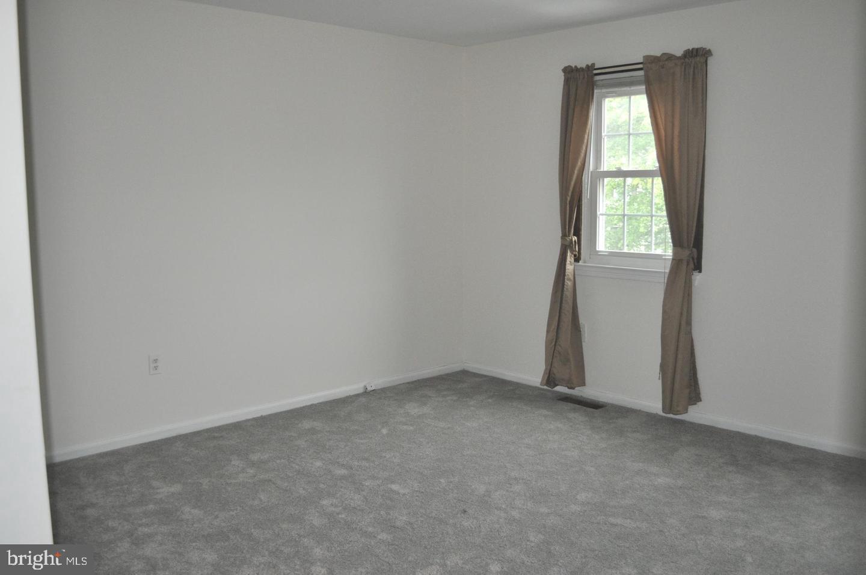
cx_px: 433
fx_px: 793
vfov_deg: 39.9
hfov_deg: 57.3
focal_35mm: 33
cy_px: 288
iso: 800
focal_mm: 22
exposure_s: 1/60
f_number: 3.8
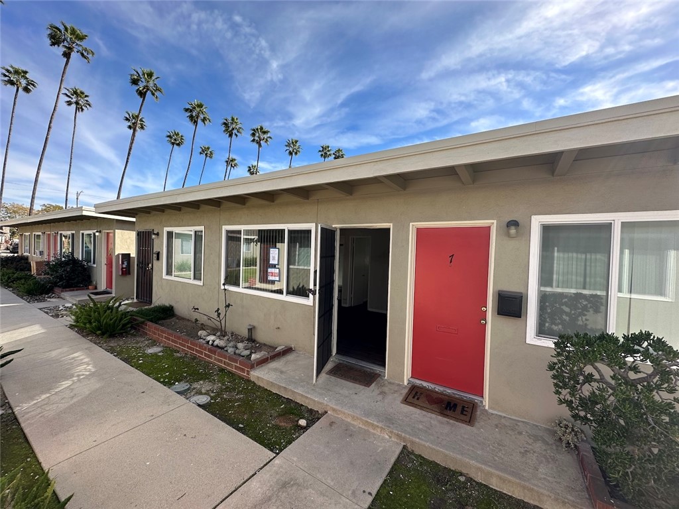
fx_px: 275
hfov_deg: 102.1
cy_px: 254
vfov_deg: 85.7
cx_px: 340
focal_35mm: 14
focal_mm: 2.22
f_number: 2.2
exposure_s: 1/754
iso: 40
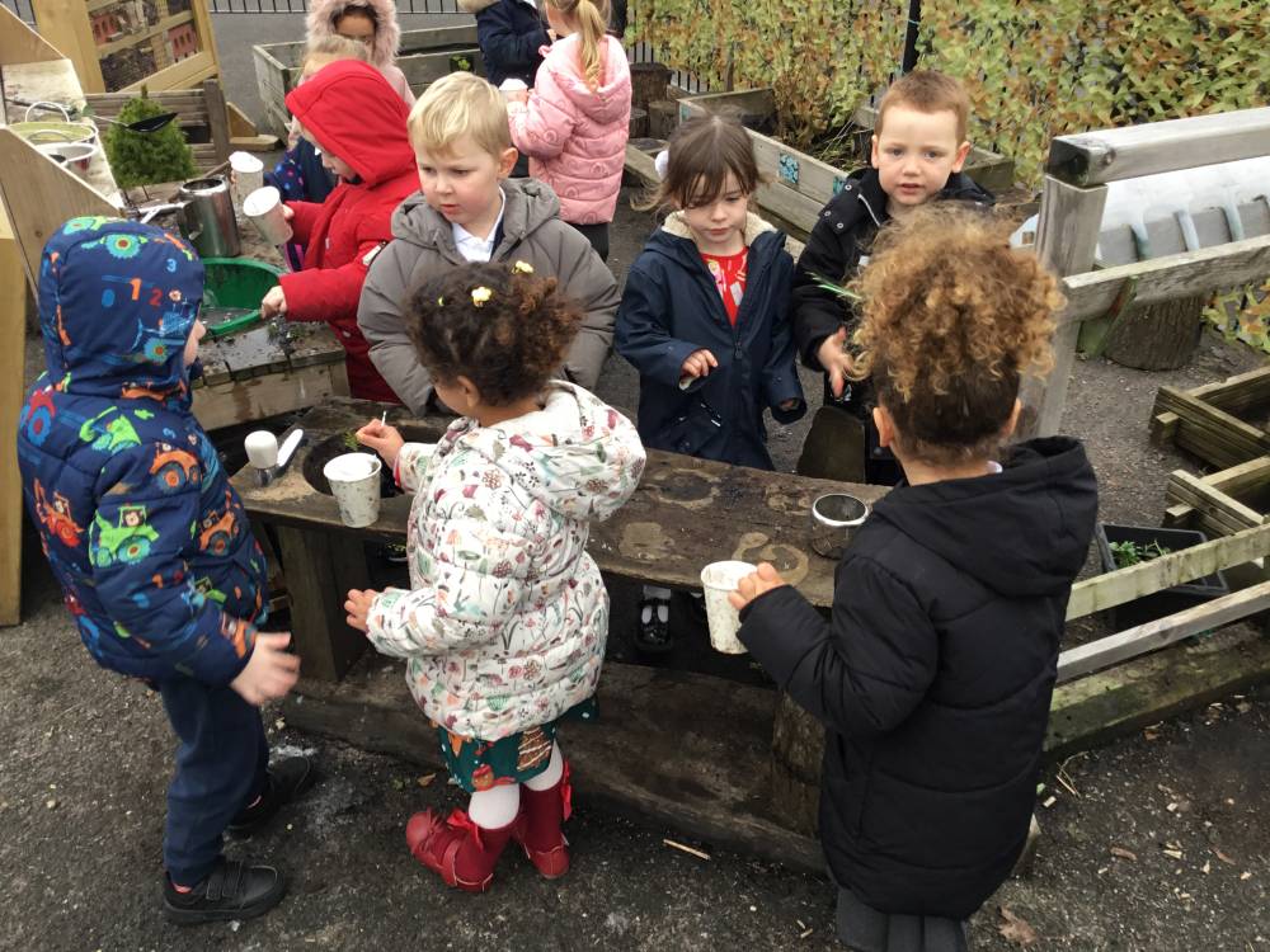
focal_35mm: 31
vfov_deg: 45.4
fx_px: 1137
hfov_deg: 58.4
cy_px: 476
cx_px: 635
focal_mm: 3.3
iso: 40
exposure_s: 1/100
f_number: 2.4
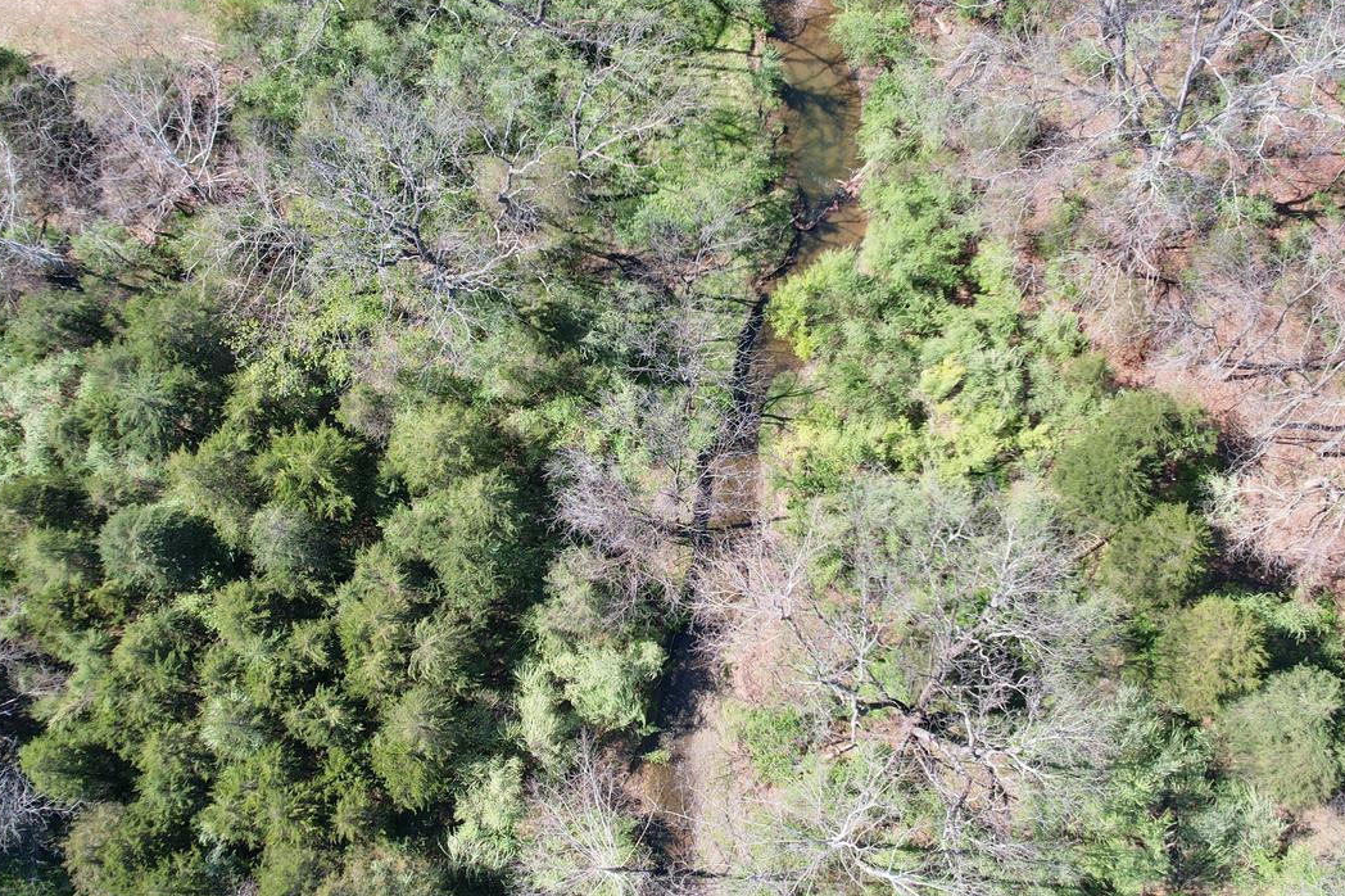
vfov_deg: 31.1
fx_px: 1606
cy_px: 406
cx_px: 725
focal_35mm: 43
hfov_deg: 45.4
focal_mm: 8.38
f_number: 2.8
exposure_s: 1/800
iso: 110
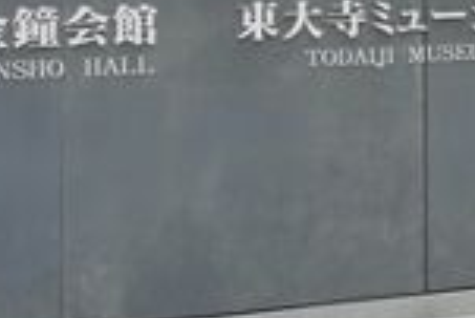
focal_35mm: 228
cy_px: -61
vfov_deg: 6.0
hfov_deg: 8.9
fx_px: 3011
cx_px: 525
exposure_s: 1/950
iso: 200
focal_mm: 35
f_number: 2
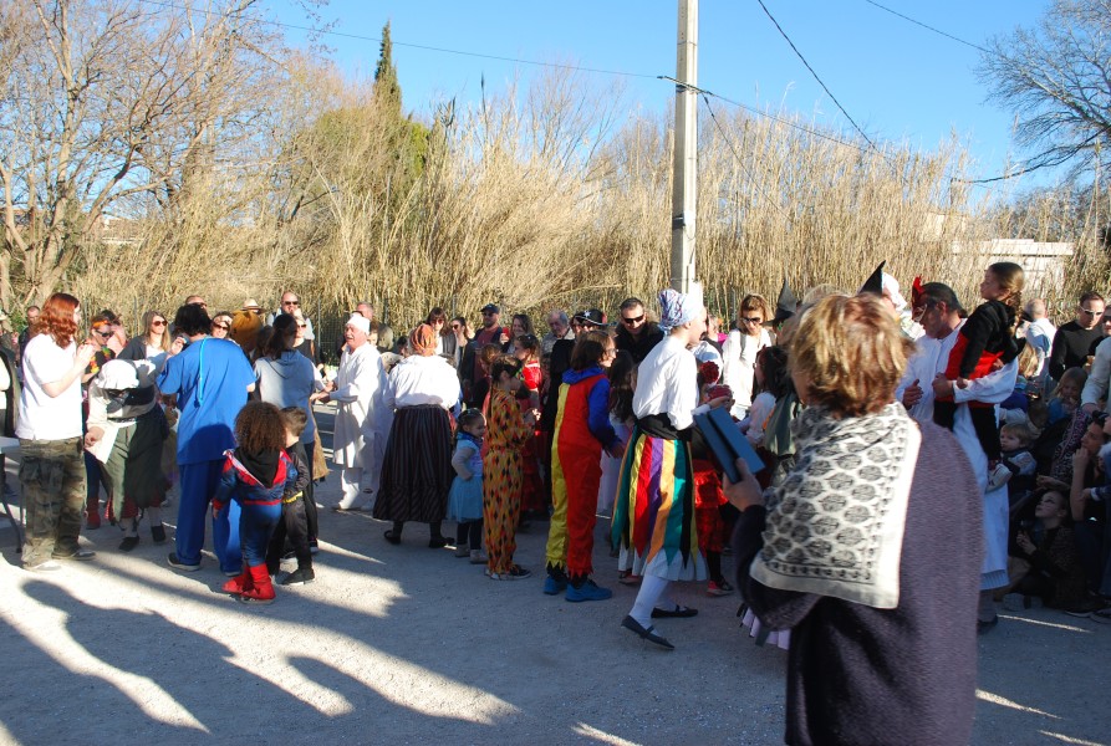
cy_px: 373
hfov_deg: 61.8
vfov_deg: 43.8
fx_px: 928
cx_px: 556
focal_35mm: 30
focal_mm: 20
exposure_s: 1/160
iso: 100
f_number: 6.3
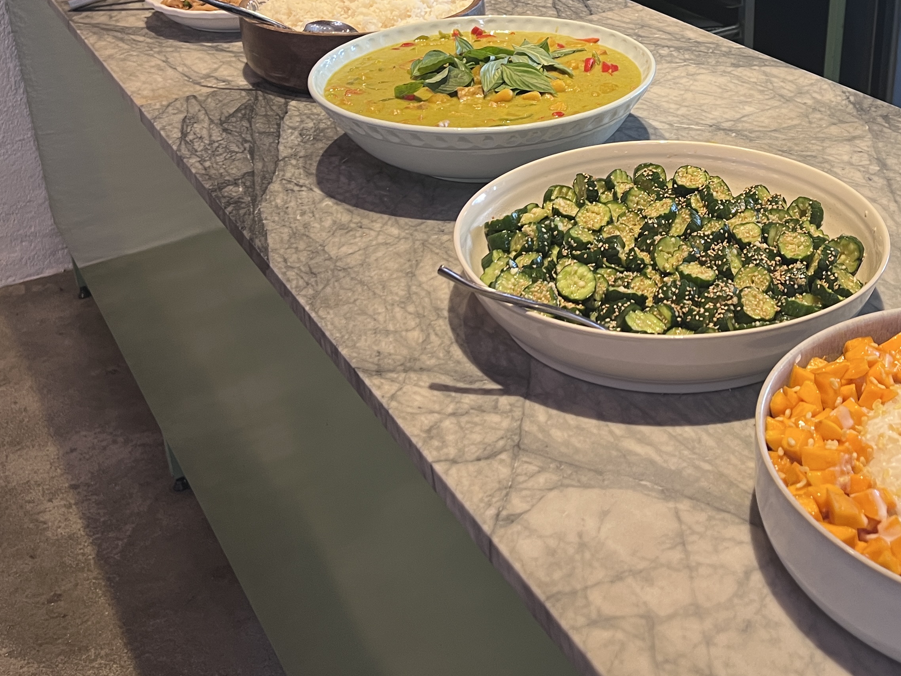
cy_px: 159
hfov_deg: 40.9
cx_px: 576
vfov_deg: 30.9
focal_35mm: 46
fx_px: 1197
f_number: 1.5
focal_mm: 5.7
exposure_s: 1/60
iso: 125
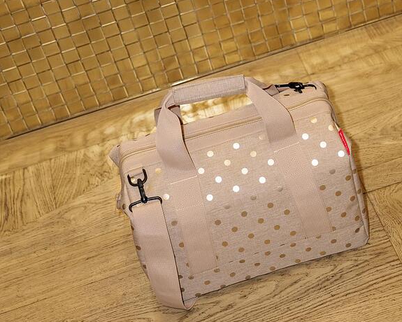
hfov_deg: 19.4
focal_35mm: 99
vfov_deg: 15.5
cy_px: 73
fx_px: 1178
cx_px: 201
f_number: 5
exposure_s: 1/160
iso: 1000
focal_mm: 70
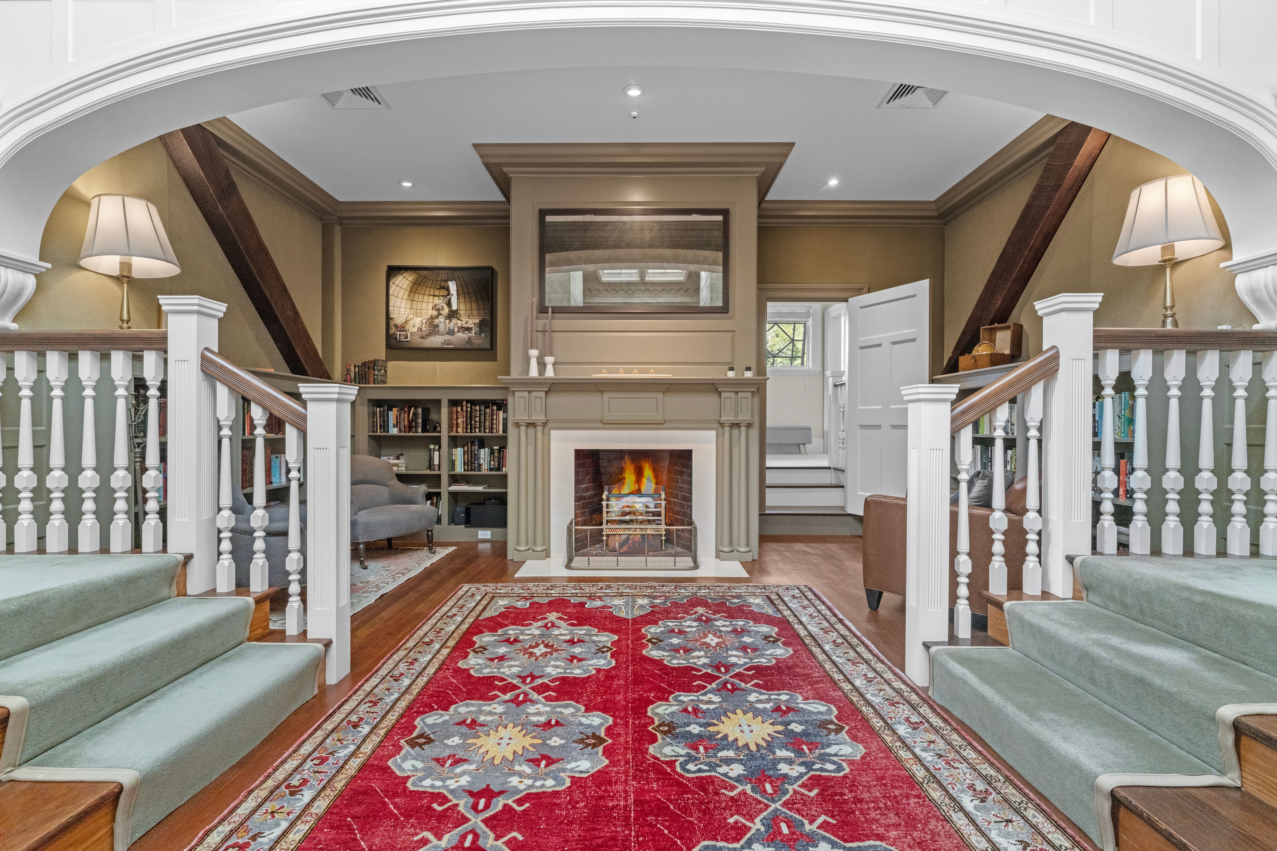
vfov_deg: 74.8
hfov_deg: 97.8
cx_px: 638
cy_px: 426
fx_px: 557
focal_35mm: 16
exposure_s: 1/4
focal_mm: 15.7
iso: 2000
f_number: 11
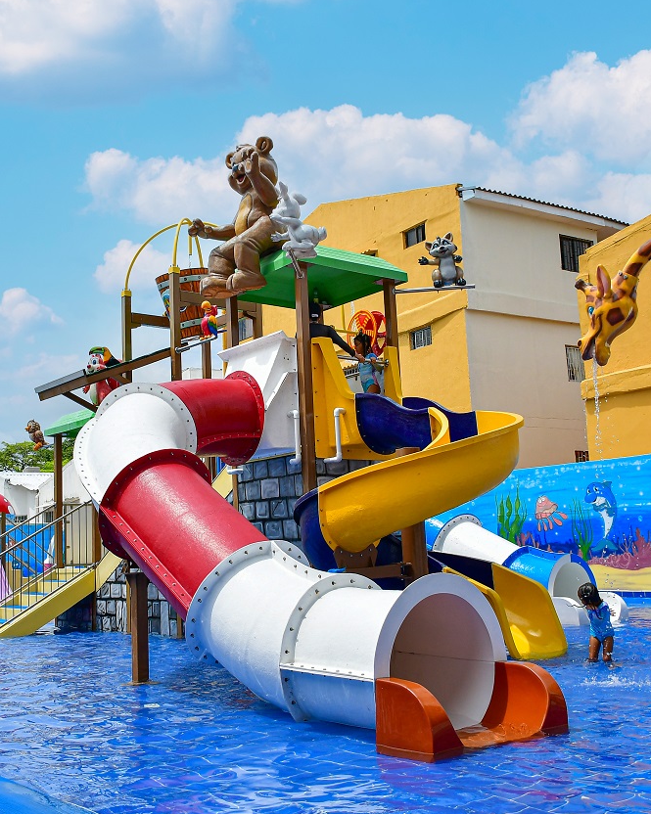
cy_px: 399
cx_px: 296
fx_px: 940
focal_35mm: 39
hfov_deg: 38.2
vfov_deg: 46.9
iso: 200
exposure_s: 1/4000
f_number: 3.5
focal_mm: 18
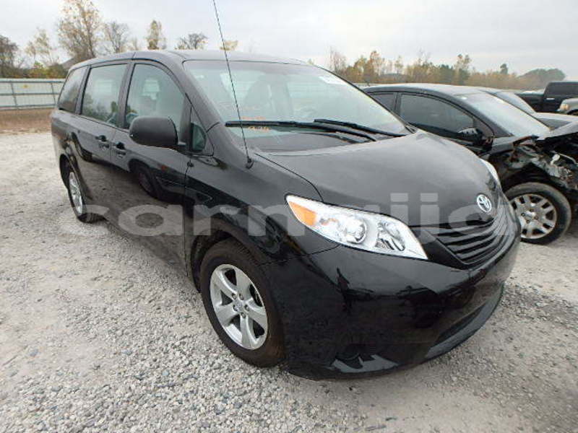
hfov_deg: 79.0
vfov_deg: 63.4
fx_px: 351
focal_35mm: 21
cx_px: 289
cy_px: 216
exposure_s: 1/125
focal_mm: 3.7
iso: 125
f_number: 3.5
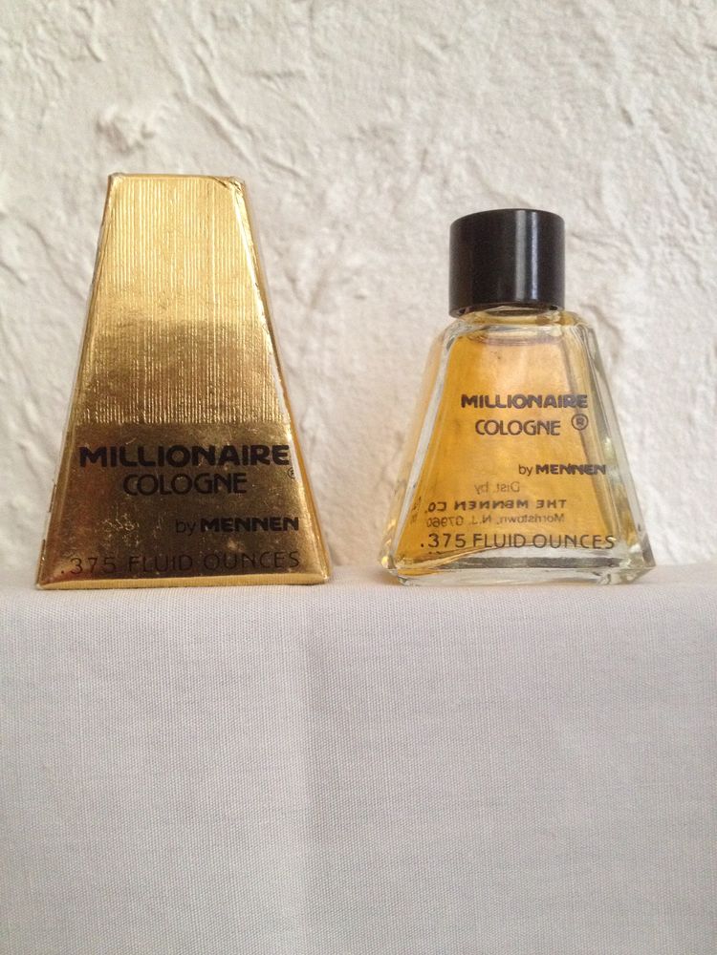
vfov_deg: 52.6
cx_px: 358
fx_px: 967
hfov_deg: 40.7
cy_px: 478
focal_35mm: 35
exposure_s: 1/20
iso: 320
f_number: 2.4
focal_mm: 4.28
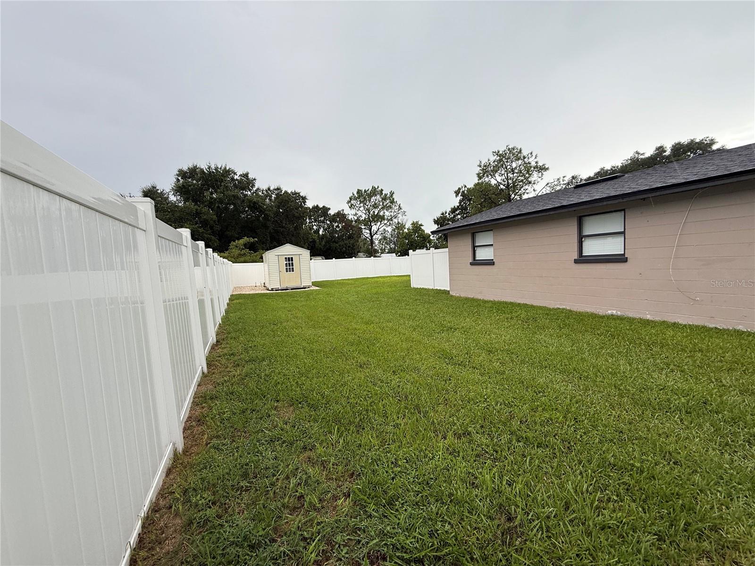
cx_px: 378
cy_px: 283
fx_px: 305
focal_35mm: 14
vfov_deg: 85.7
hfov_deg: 102.1
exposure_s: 1/161
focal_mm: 2.22
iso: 50
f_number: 2.2
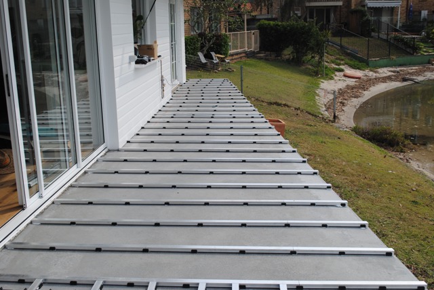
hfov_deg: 49.5
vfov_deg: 34.3
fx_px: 471
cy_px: 145
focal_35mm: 39
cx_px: 217
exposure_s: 1/320
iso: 100
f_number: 8
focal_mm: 26
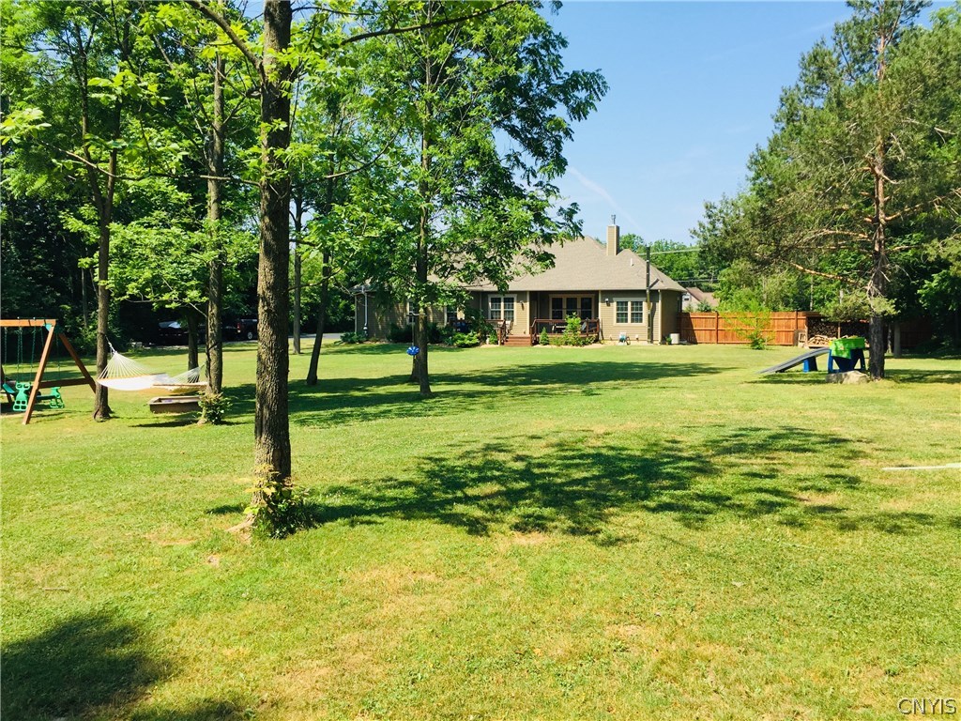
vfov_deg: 48.2
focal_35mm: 29
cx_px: 480
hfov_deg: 61.7
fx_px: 805
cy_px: 360
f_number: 2.2
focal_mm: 4.15
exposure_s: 1/1236
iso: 32
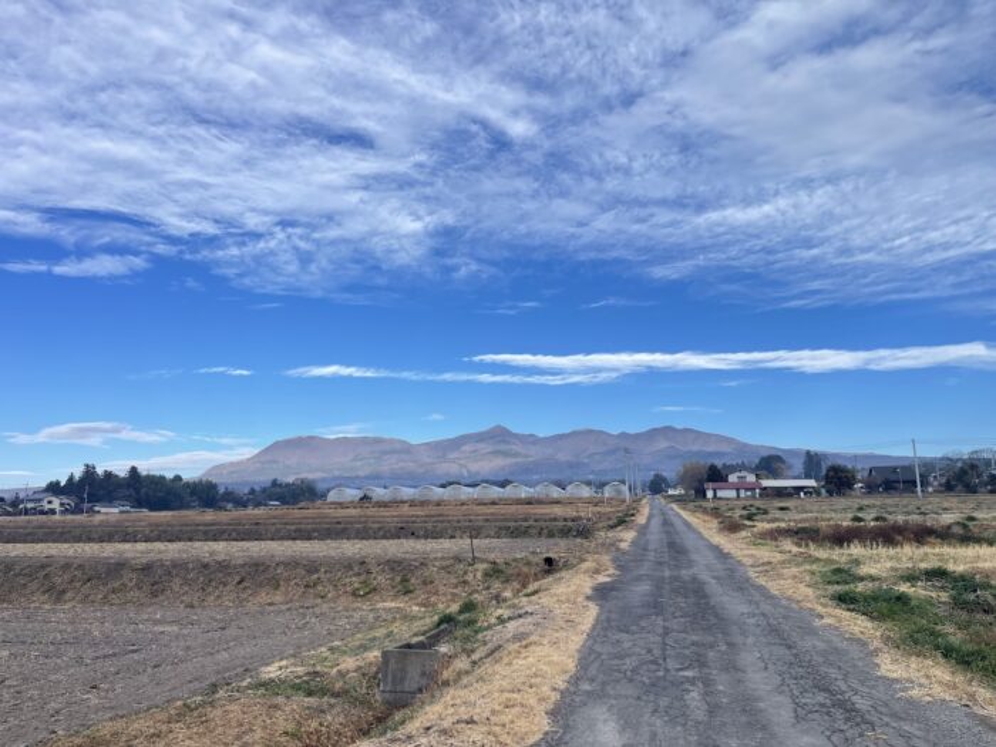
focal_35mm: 25
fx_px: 719
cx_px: 498
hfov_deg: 69.4
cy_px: 374
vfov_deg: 54.9
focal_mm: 5.1
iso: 32
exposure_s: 1/2288
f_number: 1.6
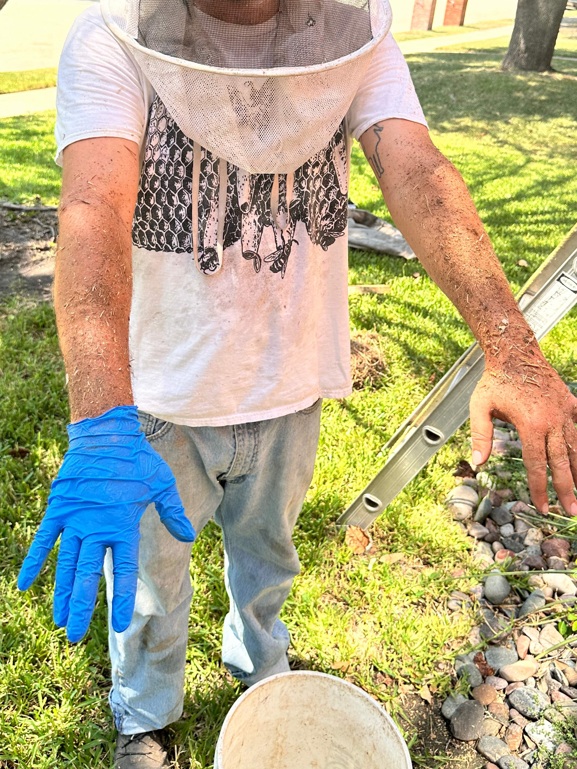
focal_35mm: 34
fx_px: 756
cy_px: 248
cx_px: 284
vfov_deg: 52.8
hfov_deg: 41.8
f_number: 1.78
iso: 80
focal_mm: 6.86
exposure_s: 1/767
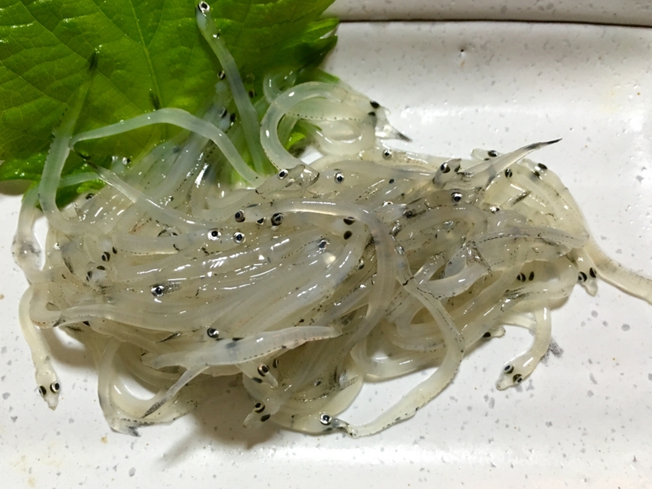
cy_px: 251
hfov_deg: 58.3
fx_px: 584
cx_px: 314
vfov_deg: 45.4
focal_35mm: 31
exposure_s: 1/33
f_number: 2.2
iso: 160
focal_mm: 4.15
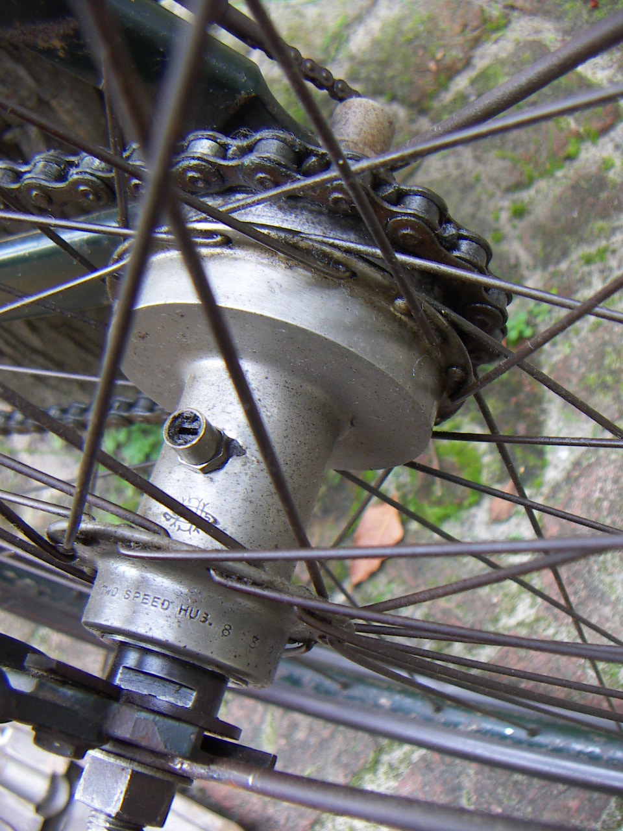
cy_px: 416
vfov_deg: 51.4
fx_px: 864
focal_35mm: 36
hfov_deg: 39.7
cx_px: 312
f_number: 2.8
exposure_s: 1/50
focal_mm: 4.7
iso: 64
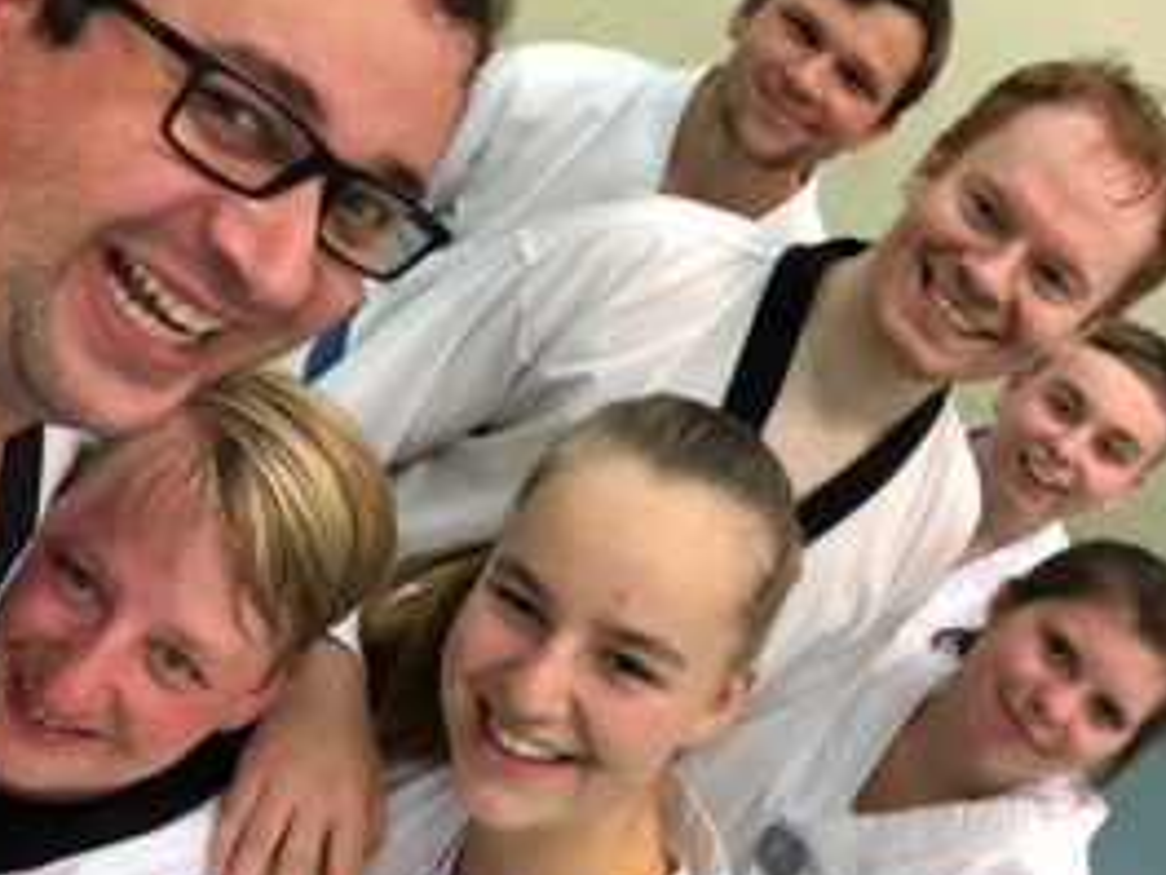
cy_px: 365
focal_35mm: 46
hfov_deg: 41.2
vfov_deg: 31.5
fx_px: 1549
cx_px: 634
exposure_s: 1/33
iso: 320
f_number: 2.2
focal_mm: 2.87
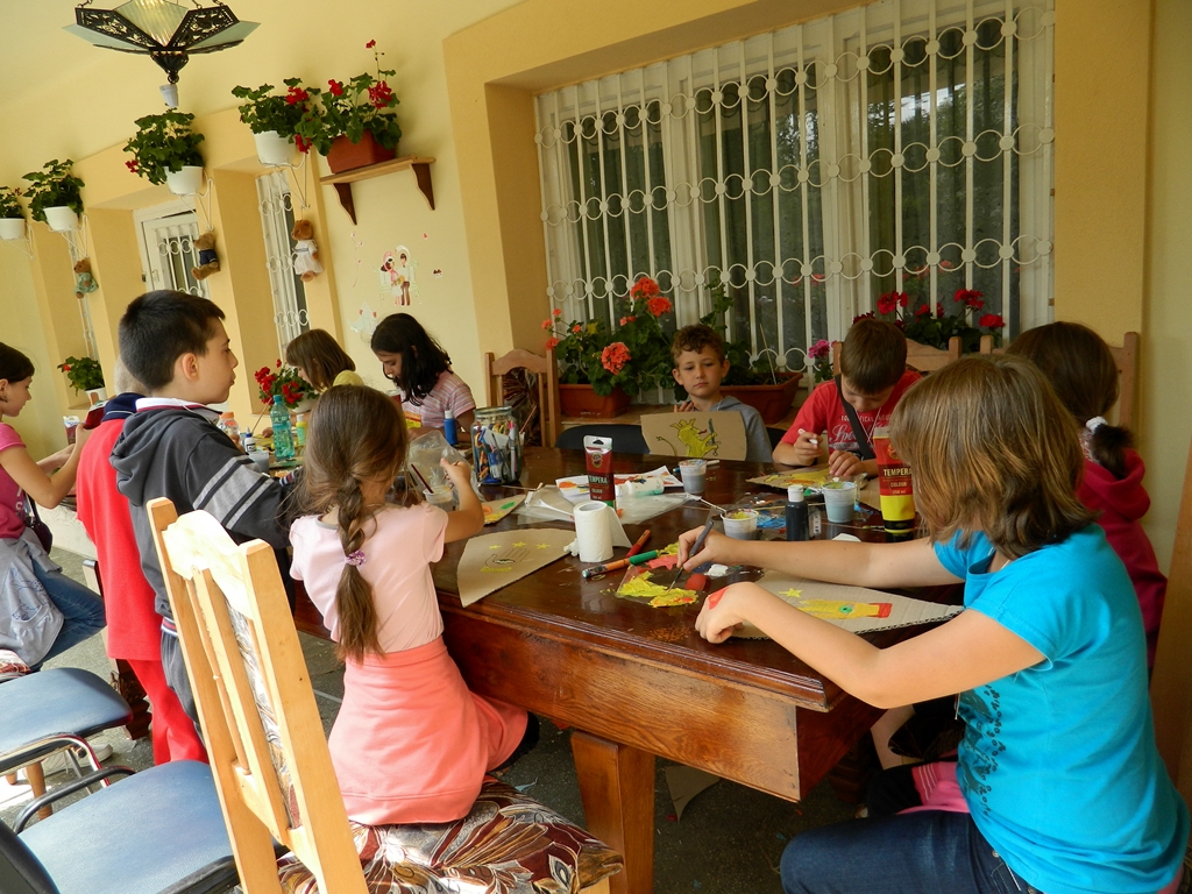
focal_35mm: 25
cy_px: 447
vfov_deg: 54.9
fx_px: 861
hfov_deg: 69.4
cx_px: 596
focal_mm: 4.5
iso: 80
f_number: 3.1
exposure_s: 1/160
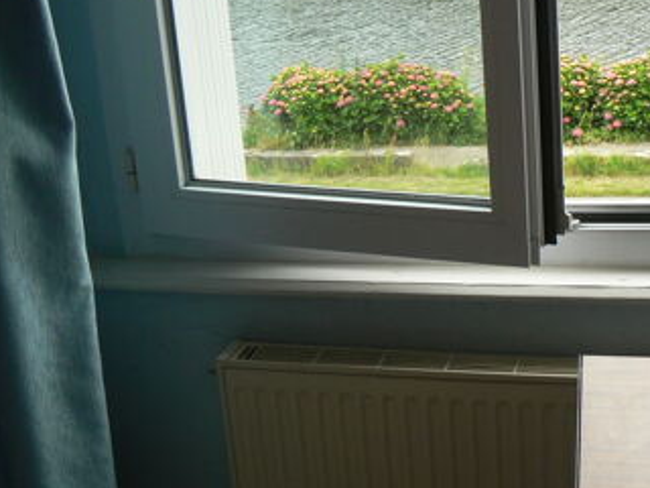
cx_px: 463
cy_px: 124
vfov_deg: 26.7
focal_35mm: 54
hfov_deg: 35.0
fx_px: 1014
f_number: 4
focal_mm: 6
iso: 80
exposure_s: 1/100
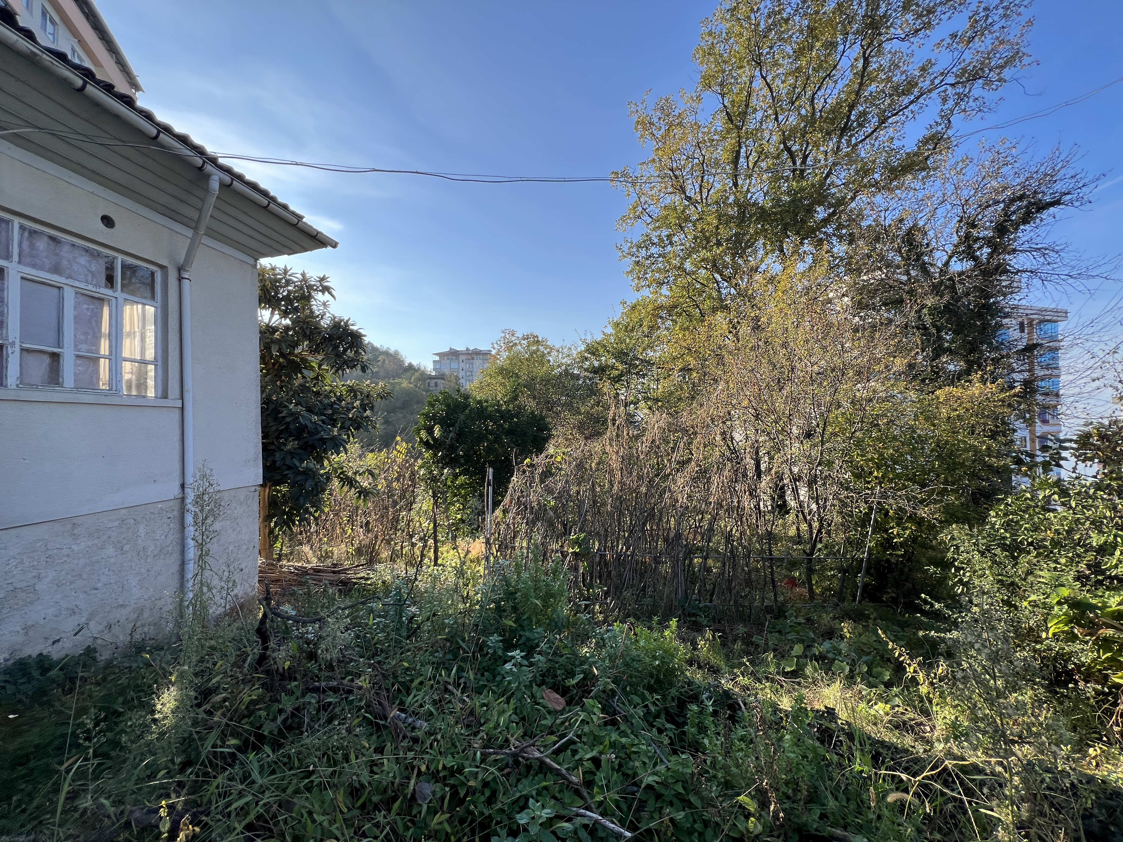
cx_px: 562
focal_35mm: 13
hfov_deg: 106.2
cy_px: 421
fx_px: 422
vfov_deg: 89.9
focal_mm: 1.57
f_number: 1.8
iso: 32
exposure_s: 1/477
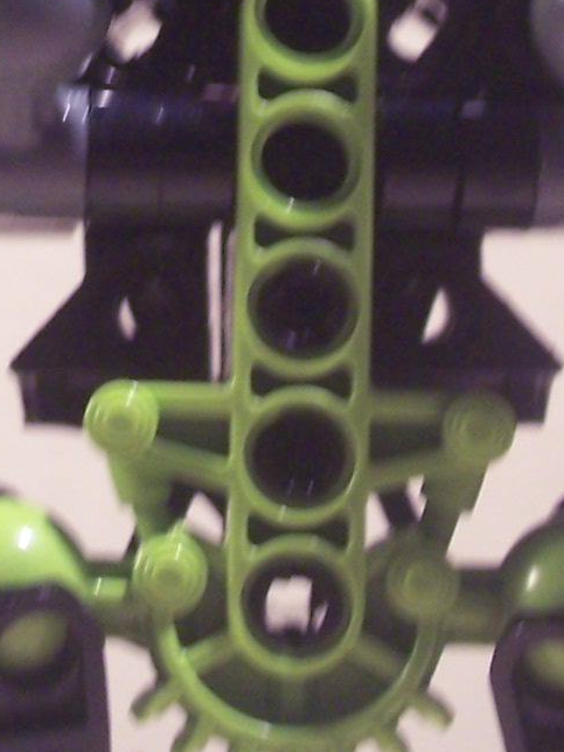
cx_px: 287
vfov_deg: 10.5
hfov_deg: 8.0
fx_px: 4041
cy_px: -36
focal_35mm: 186
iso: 200
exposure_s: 1/30
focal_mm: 10.7
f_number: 4
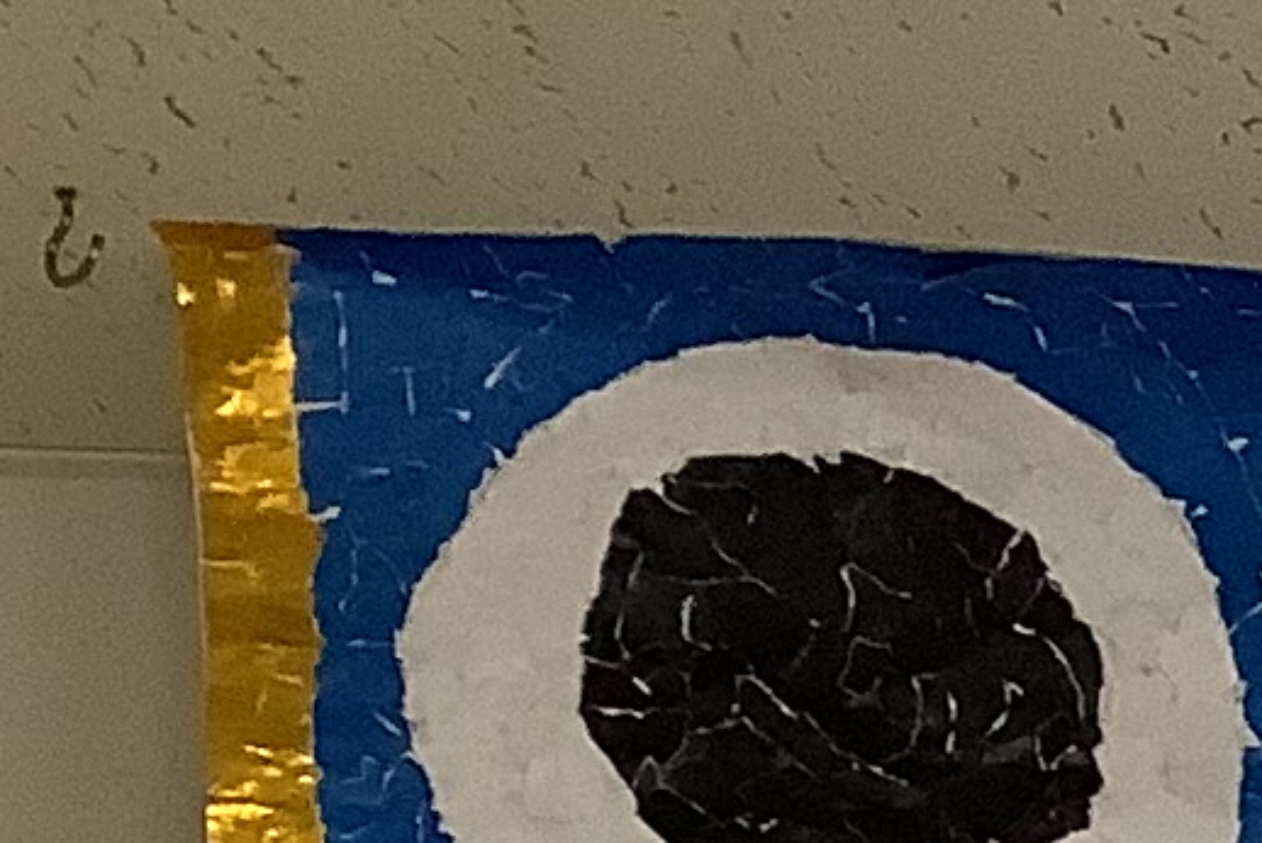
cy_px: 2397
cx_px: 3421
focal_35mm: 203
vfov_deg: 6.3
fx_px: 7120
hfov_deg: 8.8
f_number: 2.4
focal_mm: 3.3
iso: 80
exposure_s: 1/50
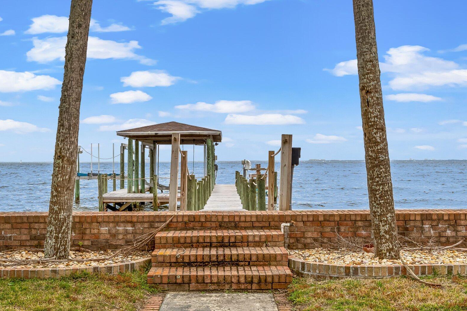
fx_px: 610
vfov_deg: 28.6
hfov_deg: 41.9
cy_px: 160
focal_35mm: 47
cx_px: 227
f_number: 11
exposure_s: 1/40
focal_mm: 24
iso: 100
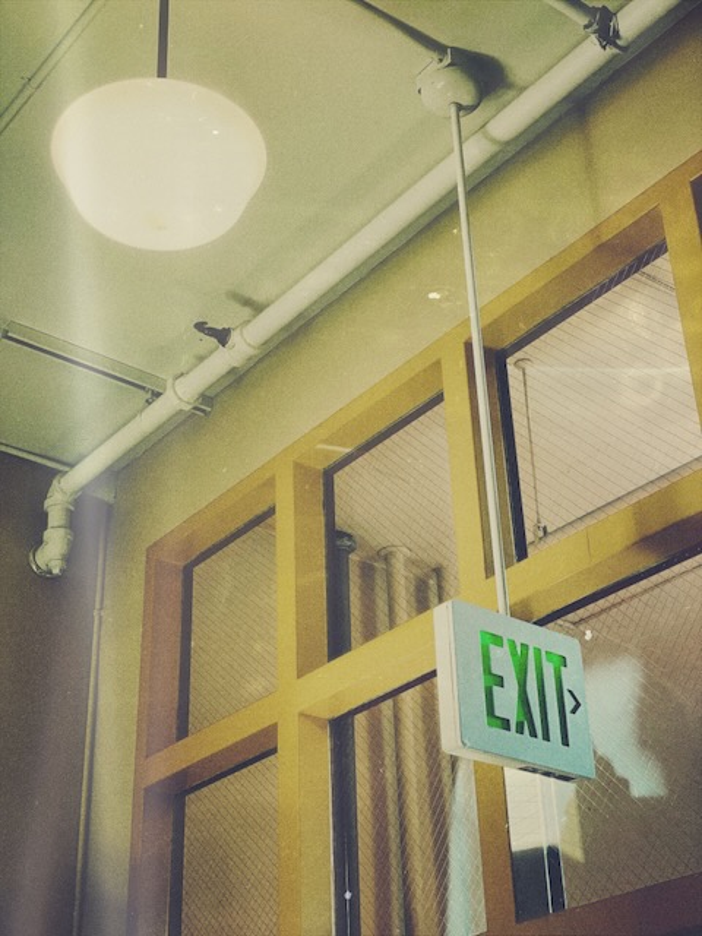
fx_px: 1406
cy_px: 468
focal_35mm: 52
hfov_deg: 28.0
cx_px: 351
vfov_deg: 36.8
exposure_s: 1/120
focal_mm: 6
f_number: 2
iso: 160
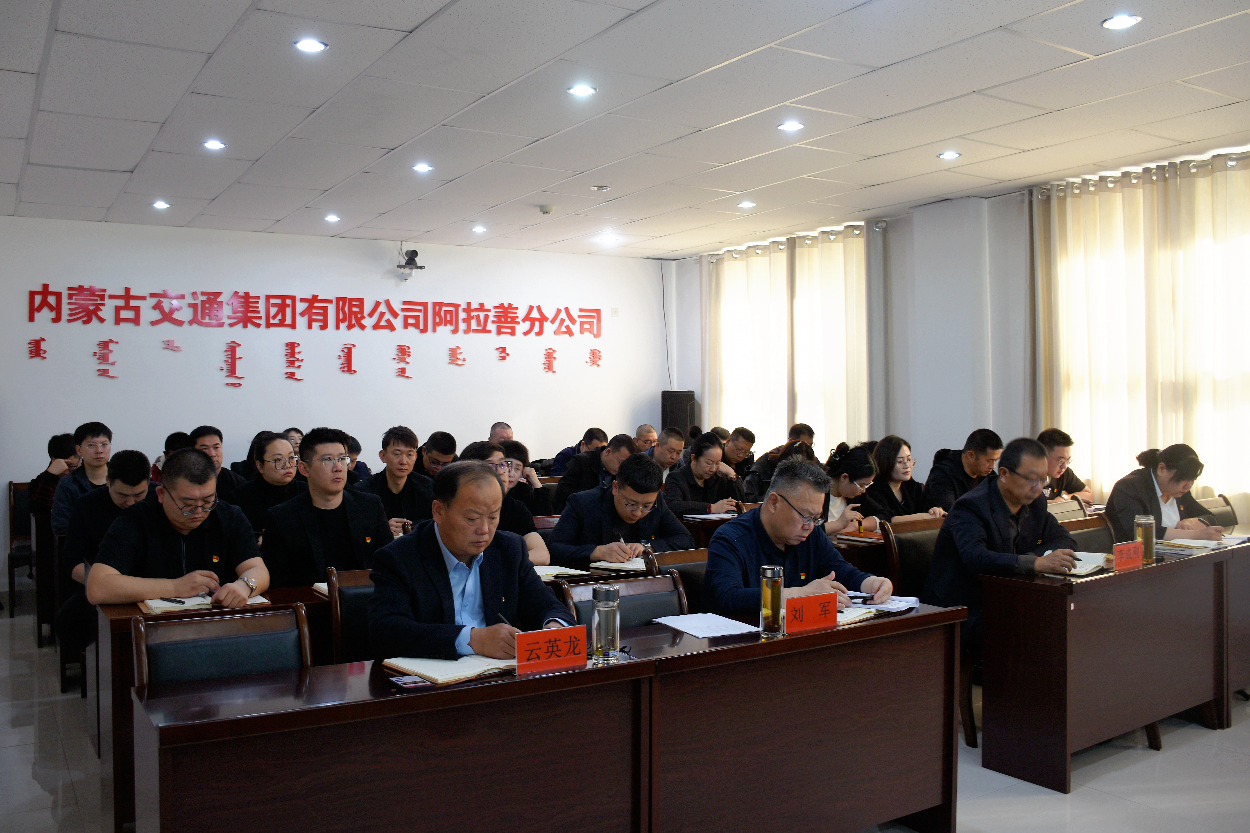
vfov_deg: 47.9
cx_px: 625
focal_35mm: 27
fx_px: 937
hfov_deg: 67.4
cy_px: 416
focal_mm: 18
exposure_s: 1/13
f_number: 3.5
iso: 100
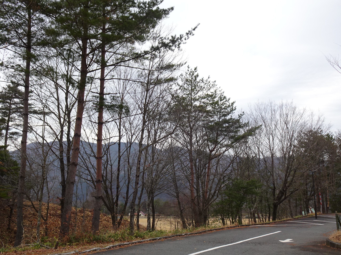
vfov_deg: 39.7
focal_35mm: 36
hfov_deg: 51.4
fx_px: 355
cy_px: 128
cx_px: 170
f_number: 4
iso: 80
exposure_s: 1/320
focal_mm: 6.08
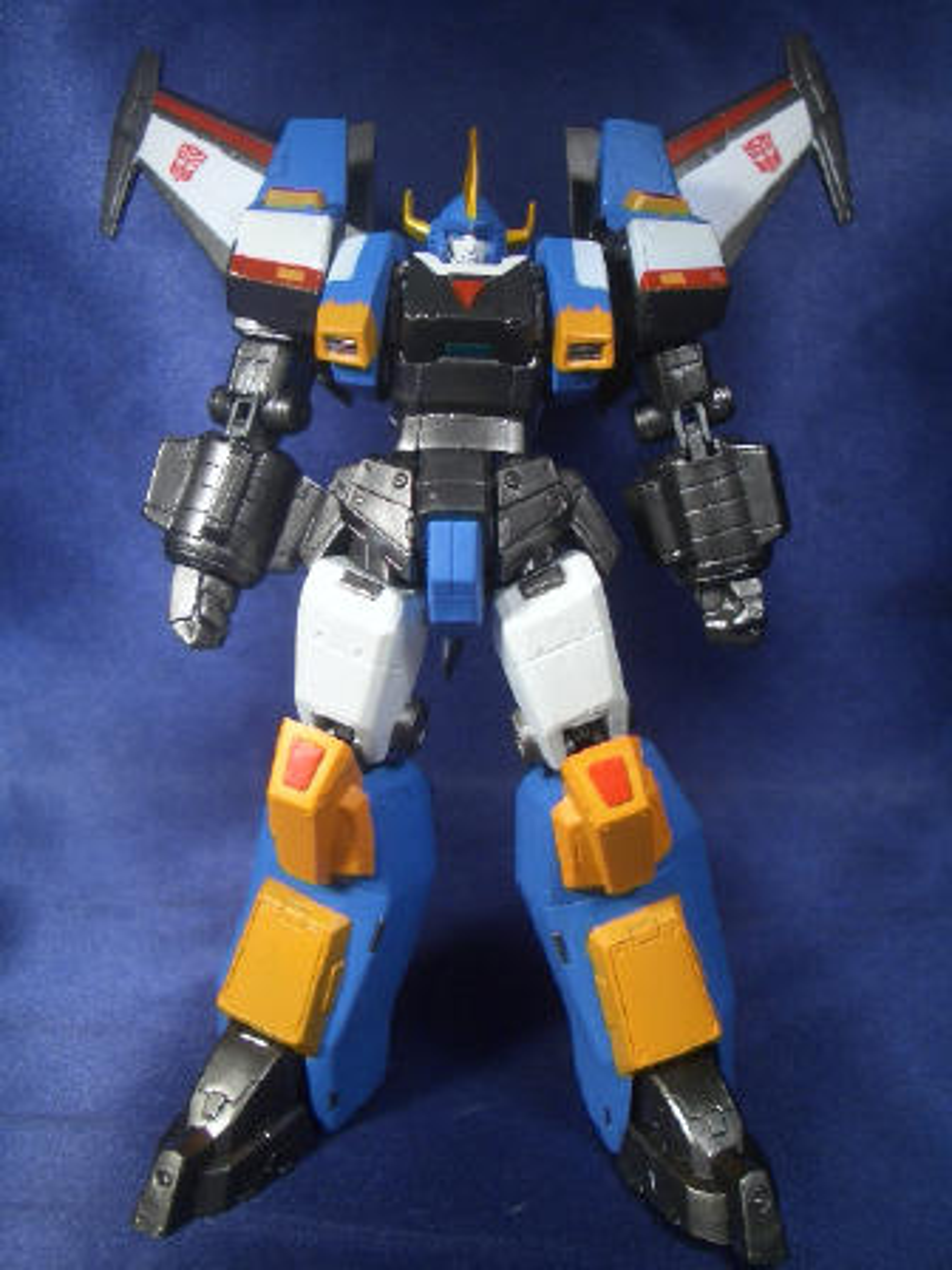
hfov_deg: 40.7
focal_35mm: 35
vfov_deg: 52.6
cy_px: 635
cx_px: 476
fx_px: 1283
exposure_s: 1/100
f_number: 2.6
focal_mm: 5.8
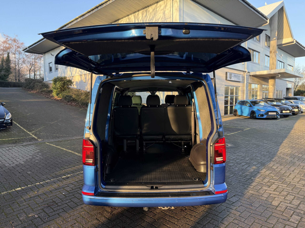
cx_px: 152
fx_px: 211
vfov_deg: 56.8
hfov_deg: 71.6
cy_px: 114
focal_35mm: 24
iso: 100
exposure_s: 1/229
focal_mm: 6.76
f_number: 1.78
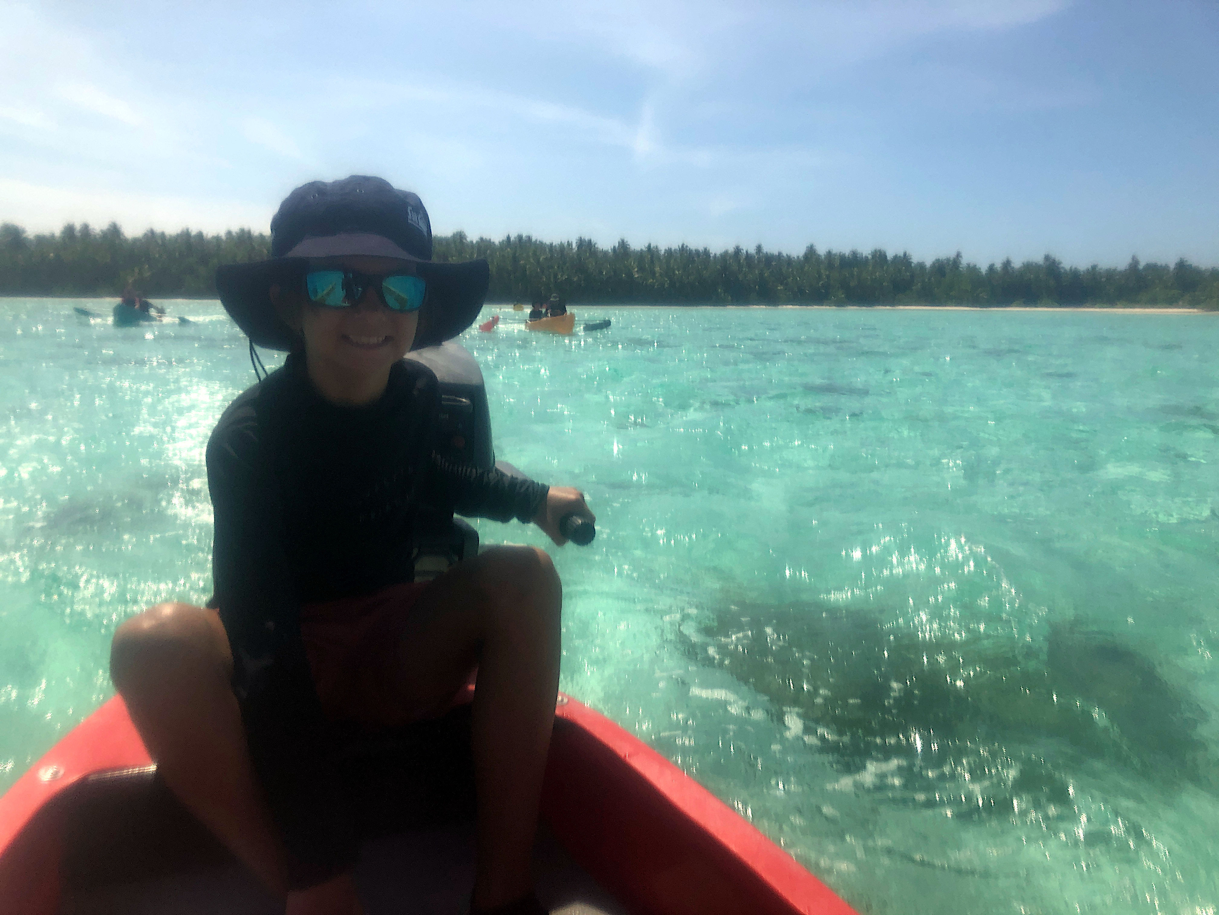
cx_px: 610
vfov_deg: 49.7
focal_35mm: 28
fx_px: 986
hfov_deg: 63.4
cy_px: 458
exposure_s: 1/3745
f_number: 1.8
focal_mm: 3.99
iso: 20
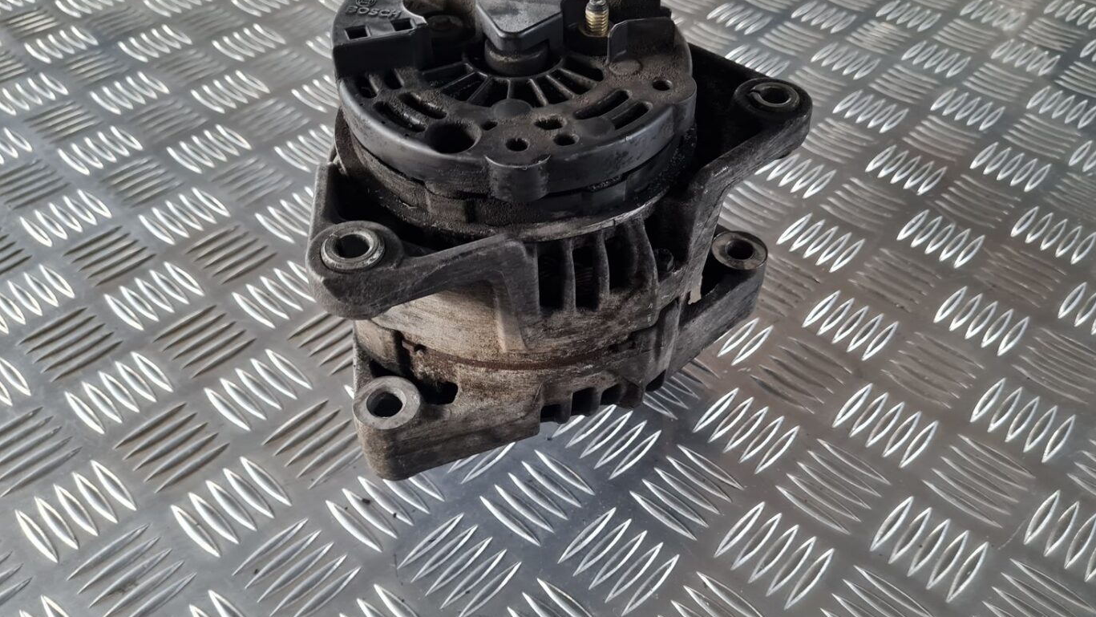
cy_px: 322
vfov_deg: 40.2
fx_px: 843
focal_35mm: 29
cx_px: 560
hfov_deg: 66.1
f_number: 1.8
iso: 200
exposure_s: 1/50
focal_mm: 5.4
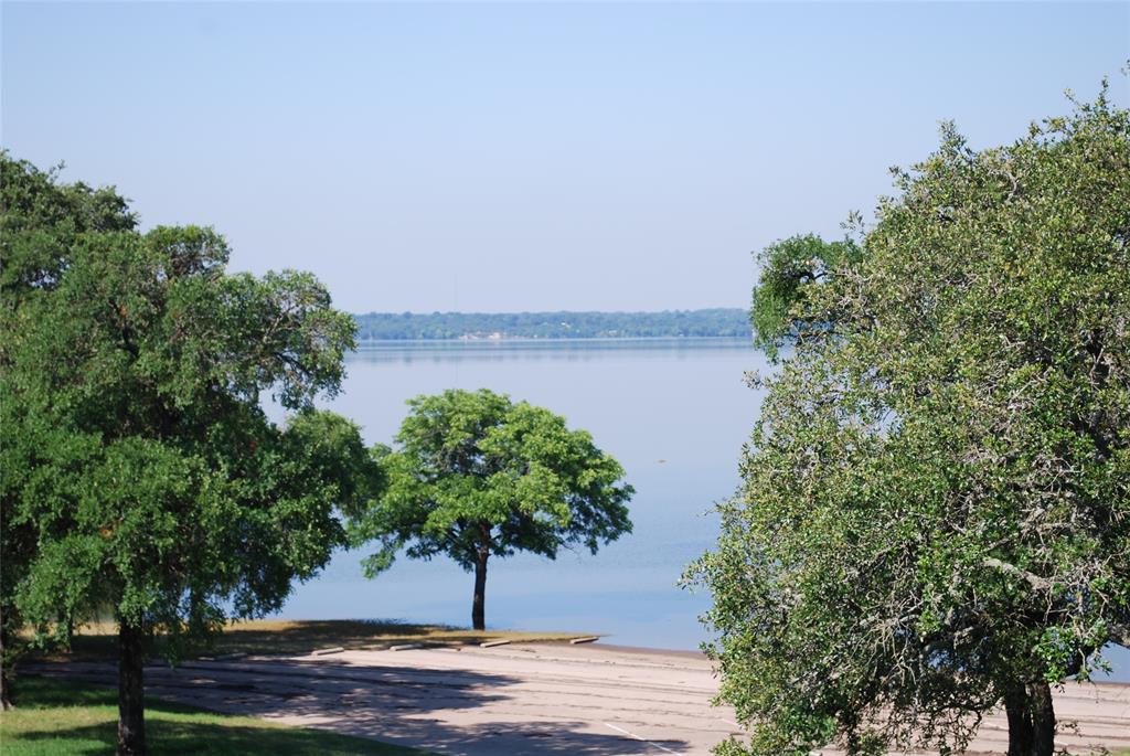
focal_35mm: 82
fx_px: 2592
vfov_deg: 16.6
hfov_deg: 24.6
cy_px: 378
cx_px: 565
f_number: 7.1
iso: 100
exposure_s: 1/200
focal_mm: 55
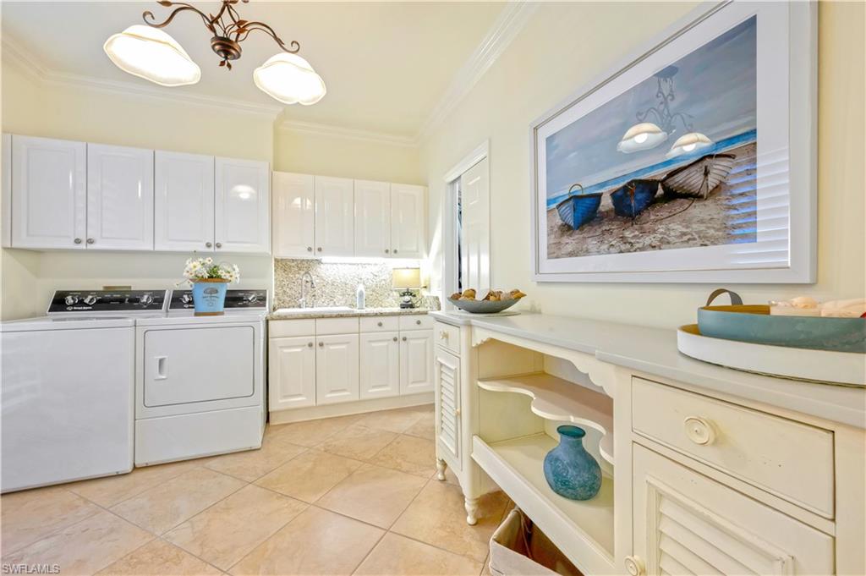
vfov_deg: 81.1
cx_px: 433
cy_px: 288
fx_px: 336
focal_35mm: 14
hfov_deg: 104.3
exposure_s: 1/4
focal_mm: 14
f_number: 11
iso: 160
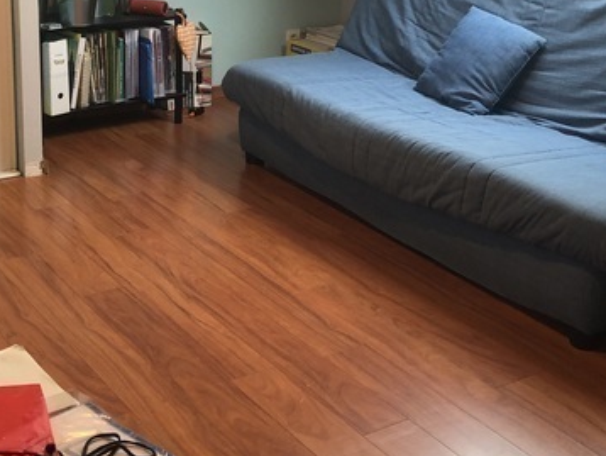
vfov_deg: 23.9
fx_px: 1051
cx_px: 222
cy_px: 61
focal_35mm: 60
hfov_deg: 32.0
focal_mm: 3.99
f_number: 1.8
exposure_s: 1/17
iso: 40
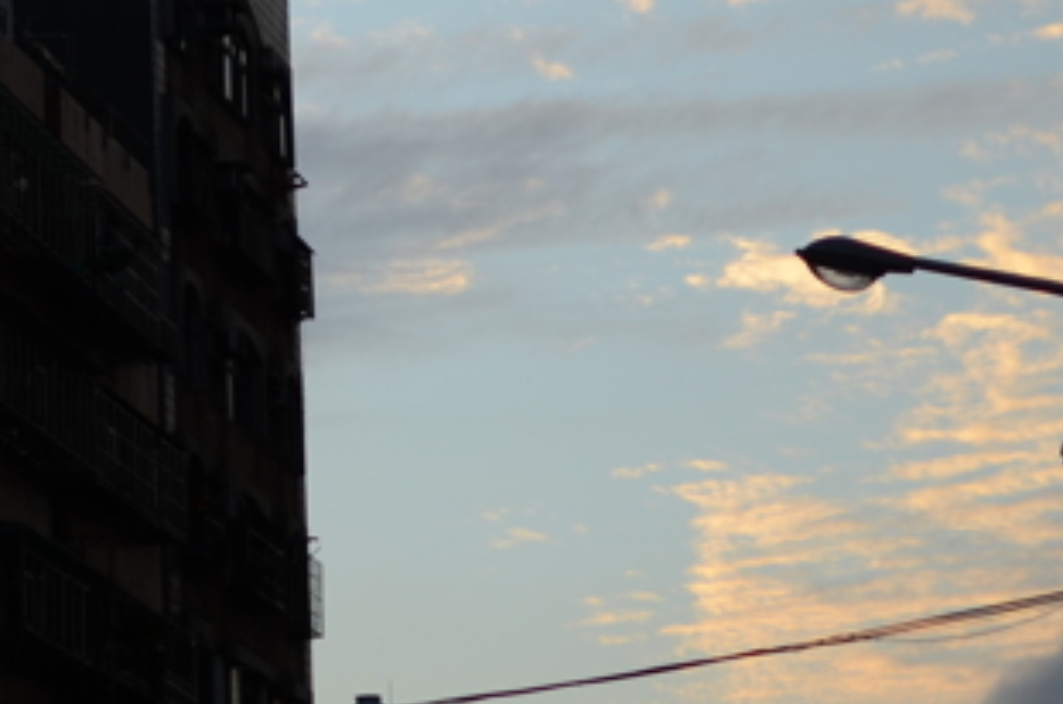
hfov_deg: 11.7
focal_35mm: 173
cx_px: -150
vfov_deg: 7.9
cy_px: -109
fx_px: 5087
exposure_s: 1/1250
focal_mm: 35
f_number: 1.8
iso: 100
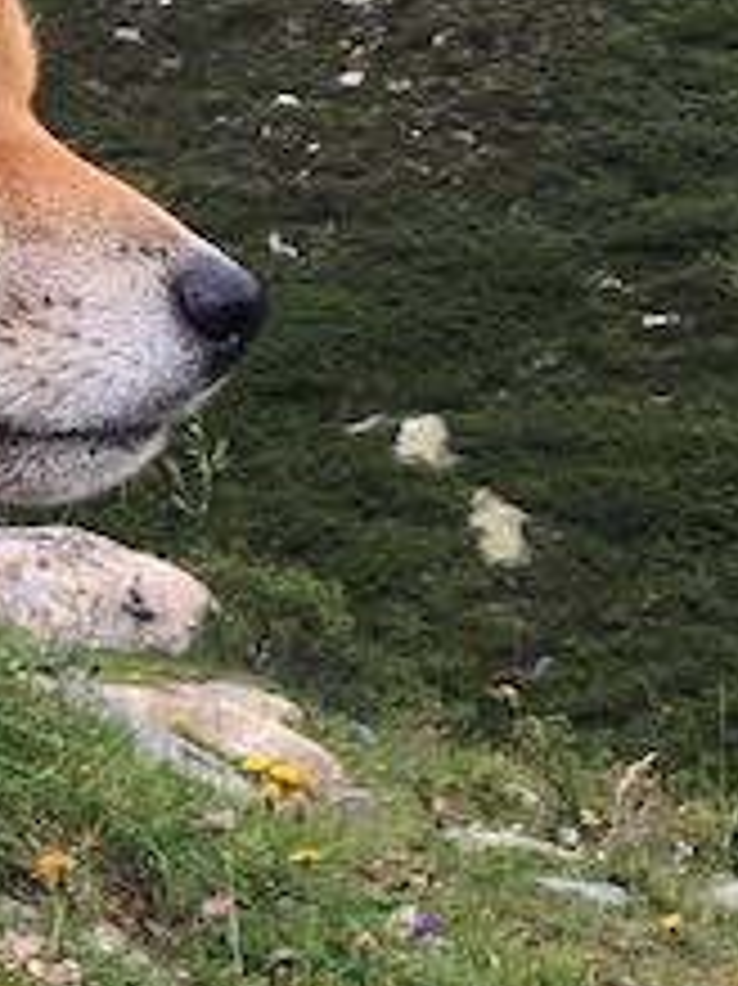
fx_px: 4524
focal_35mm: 159
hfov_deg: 9.1
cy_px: 662
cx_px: -392
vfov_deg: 12.4
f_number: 2.2
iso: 25
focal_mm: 4.15
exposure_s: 1/630
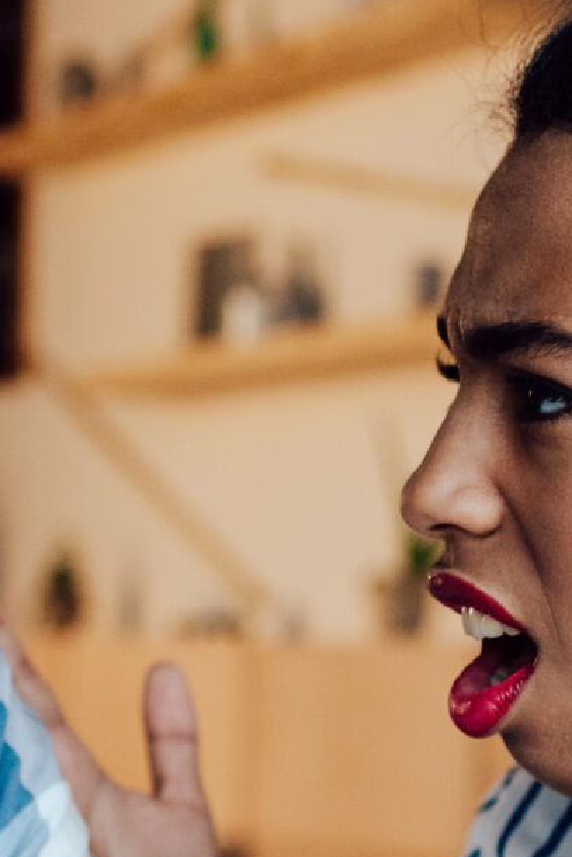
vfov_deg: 13.8
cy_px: 764
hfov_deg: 9.3
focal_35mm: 147
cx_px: 347
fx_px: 3501
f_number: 2.5
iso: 320
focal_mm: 35
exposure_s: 1/100
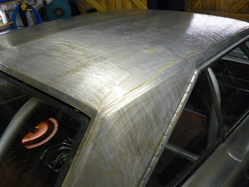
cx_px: 124
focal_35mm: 36
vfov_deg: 39.7
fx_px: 259
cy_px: 94
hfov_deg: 51.3
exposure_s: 1/25
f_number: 2.8
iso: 200
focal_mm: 6
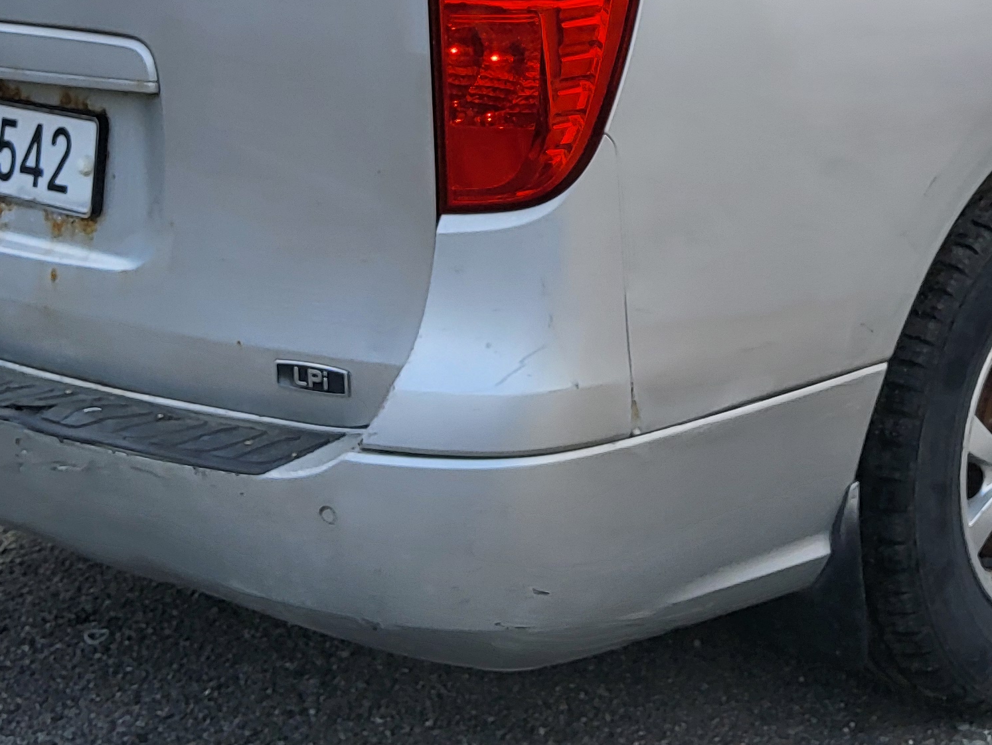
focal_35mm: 71
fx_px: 2035
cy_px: -33
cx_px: 787
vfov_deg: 20.0
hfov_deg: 26.9
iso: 12
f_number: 1.8
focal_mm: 3.98
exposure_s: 1/577
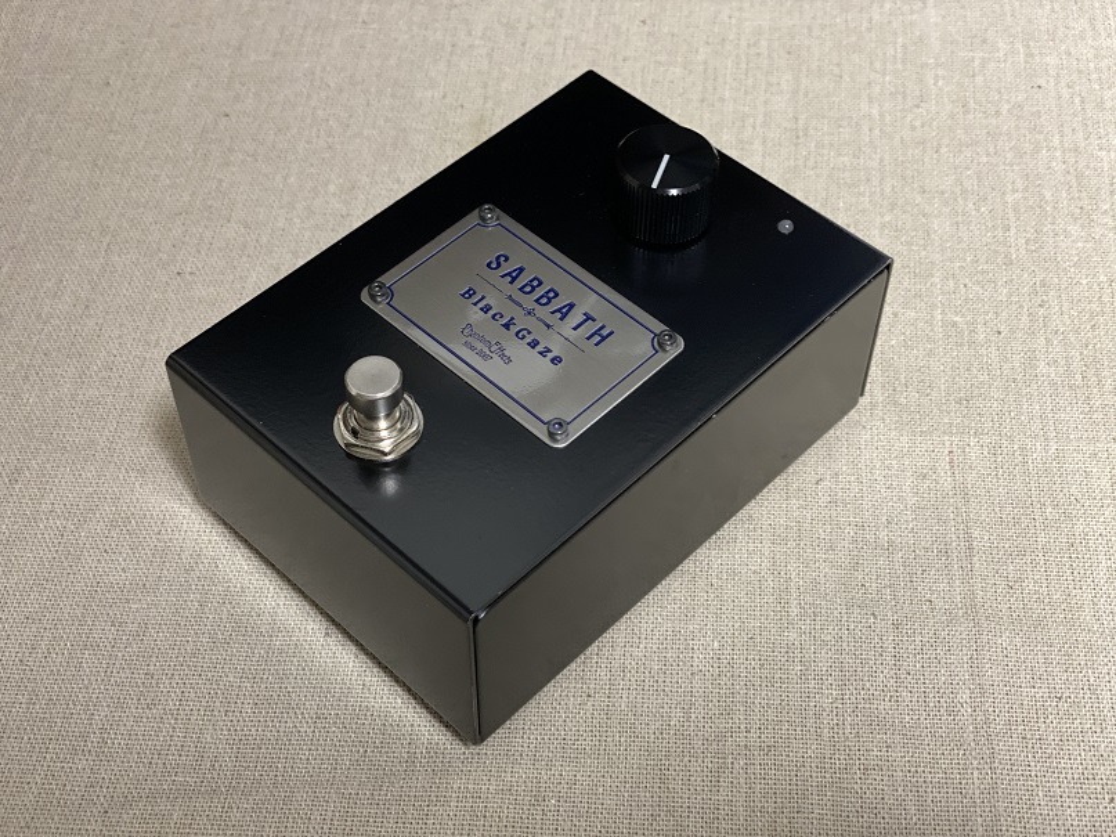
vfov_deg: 28.0
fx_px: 1676
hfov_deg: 36.8
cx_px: 558
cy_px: 418
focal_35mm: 52
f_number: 2
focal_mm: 6
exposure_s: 1/33
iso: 200
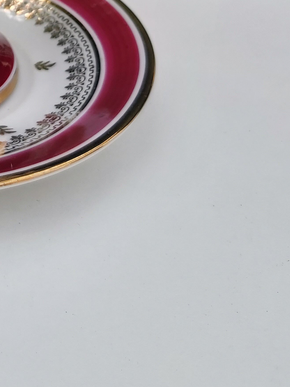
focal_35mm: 60
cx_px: -35
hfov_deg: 22.9
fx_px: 670
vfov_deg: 29.0
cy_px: -43
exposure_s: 1/1874
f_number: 1.7
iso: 64
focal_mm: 3.92
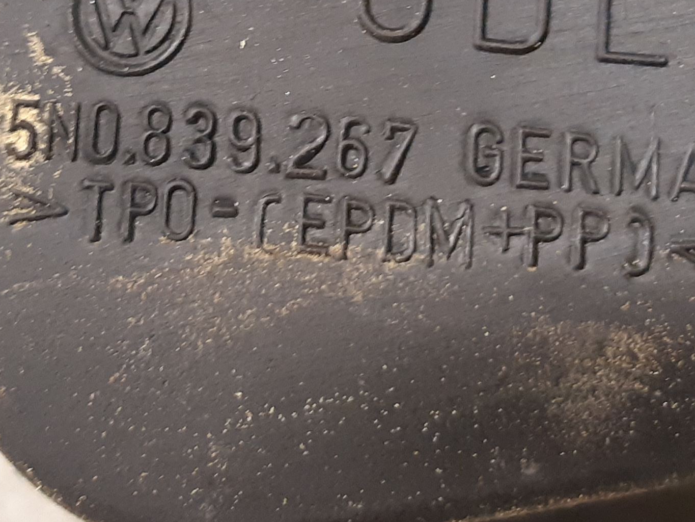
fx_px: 783
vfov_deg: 36.0
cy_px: 133
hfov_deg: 47.7
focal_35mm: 39
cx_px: 302
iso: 250
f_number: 1.7
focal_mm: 3.93
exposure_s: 1/25
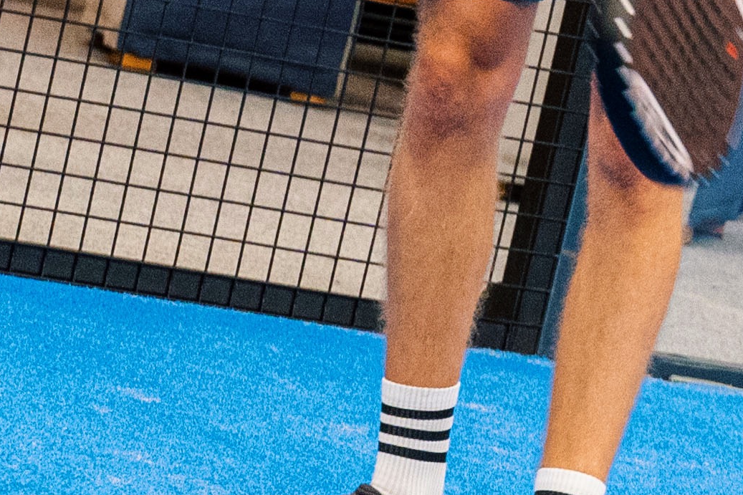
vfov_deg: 3.2
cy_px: -270
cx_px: 398
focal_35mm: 434
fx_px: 8955
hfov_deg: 4.8
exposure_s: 1/160
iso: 3200
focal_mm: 75
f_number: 4
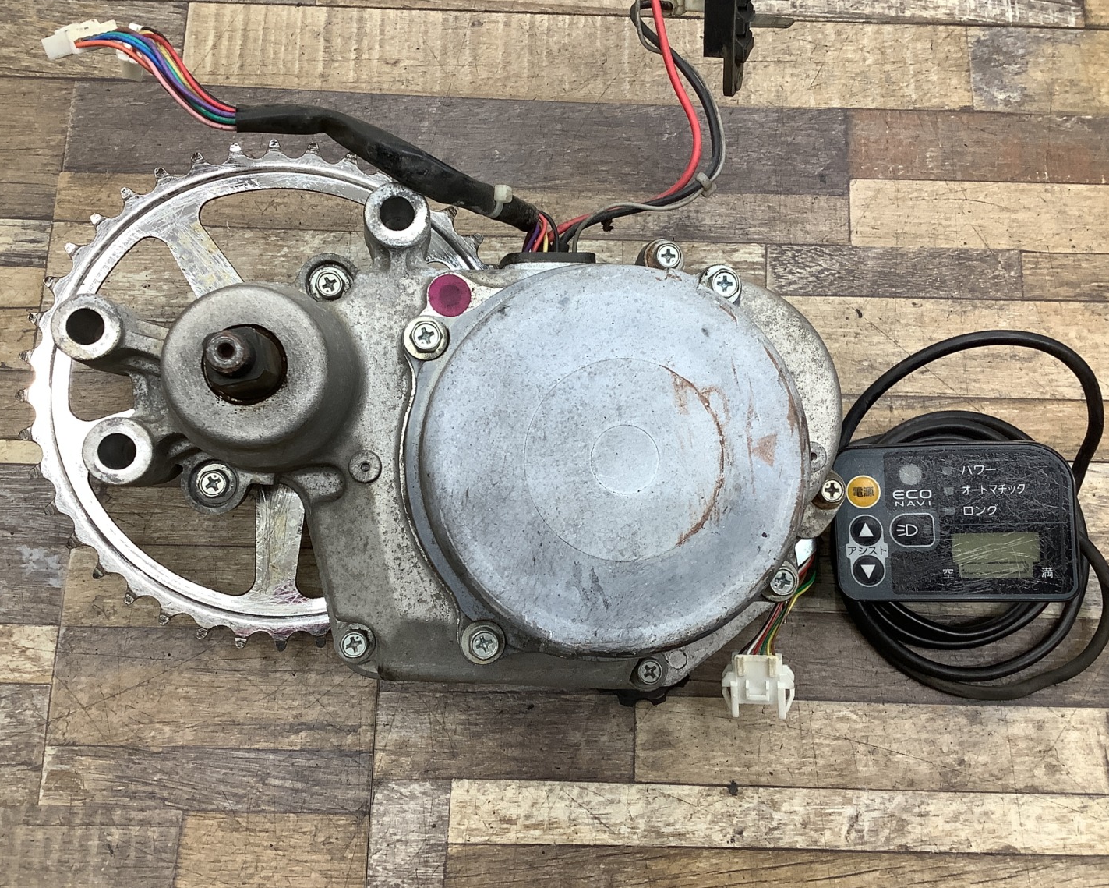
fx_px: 1149
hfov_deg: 51.5
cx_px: 562
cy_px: 432
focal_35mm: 35
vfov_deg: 42.2
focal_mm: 3.3
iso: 80
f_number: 2.4
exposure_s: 1/50
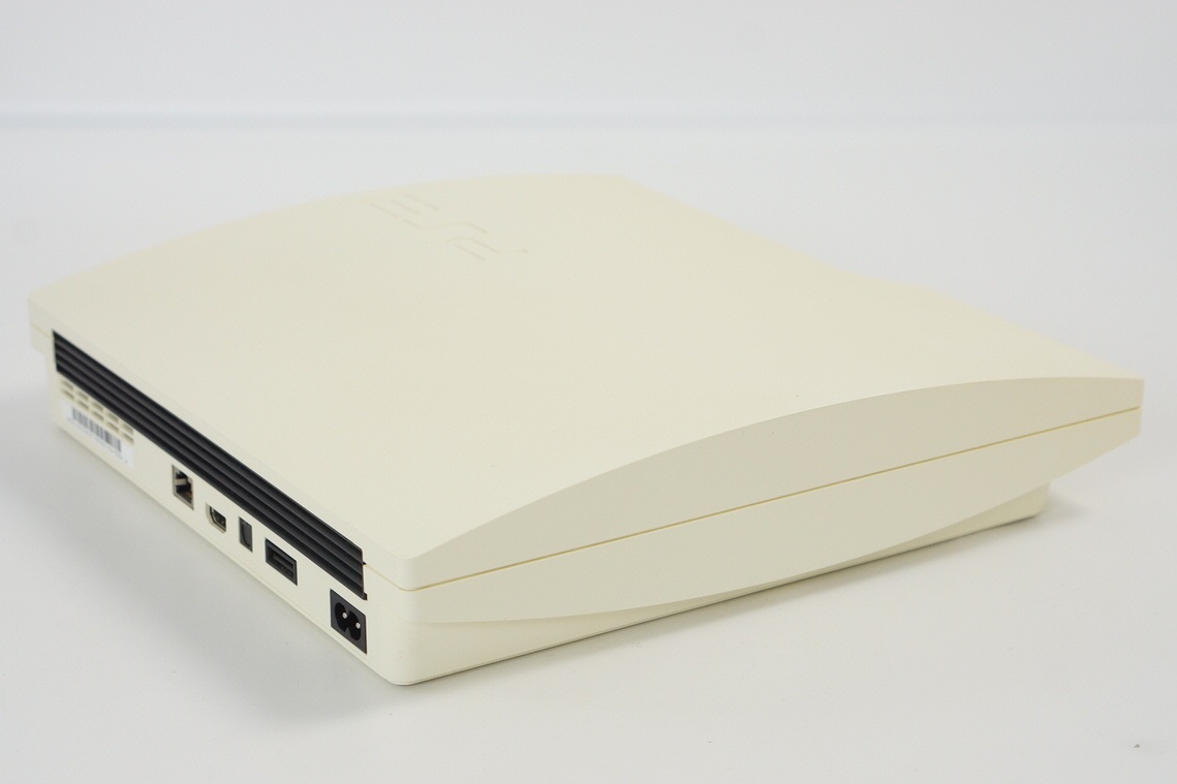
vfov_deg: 17.3
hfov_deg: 25.7
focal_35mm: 79
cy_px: 407
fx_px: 2582
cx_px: 591
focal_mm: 50
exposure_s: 1/80
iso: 640
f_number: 6.3
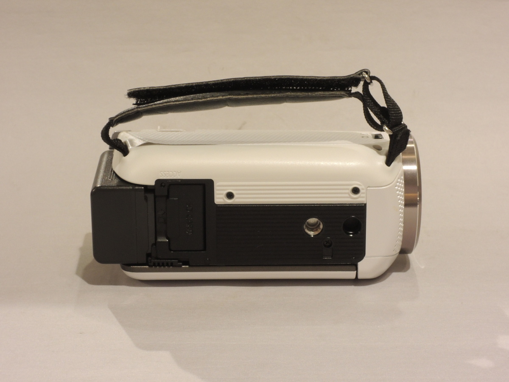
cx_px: 254
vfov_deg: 14.8
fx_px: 1470
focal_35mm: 100
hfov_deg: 19.6
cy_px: 191
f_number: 7.8
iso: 400
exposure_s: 1/50
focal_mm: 17.9
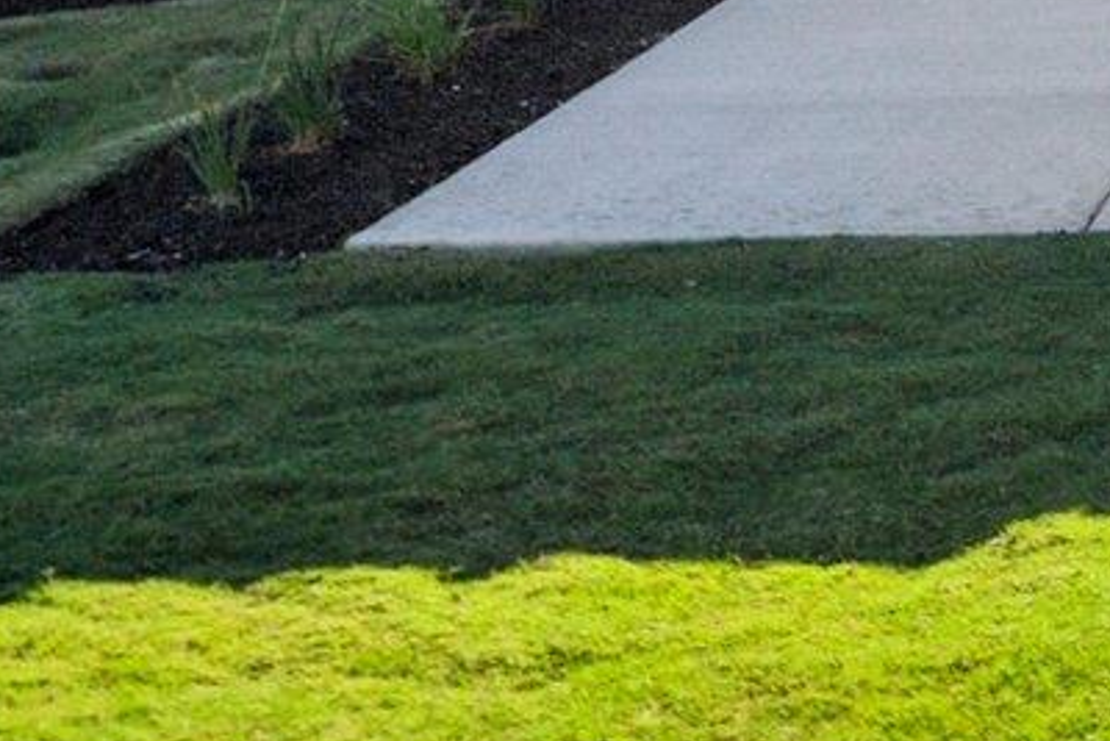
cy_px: -704
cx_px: 2145
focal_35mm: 128
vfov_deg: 10.0
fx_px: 3948
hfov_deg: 13.8
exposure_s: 1/400
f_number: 8
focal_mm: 17
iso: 400
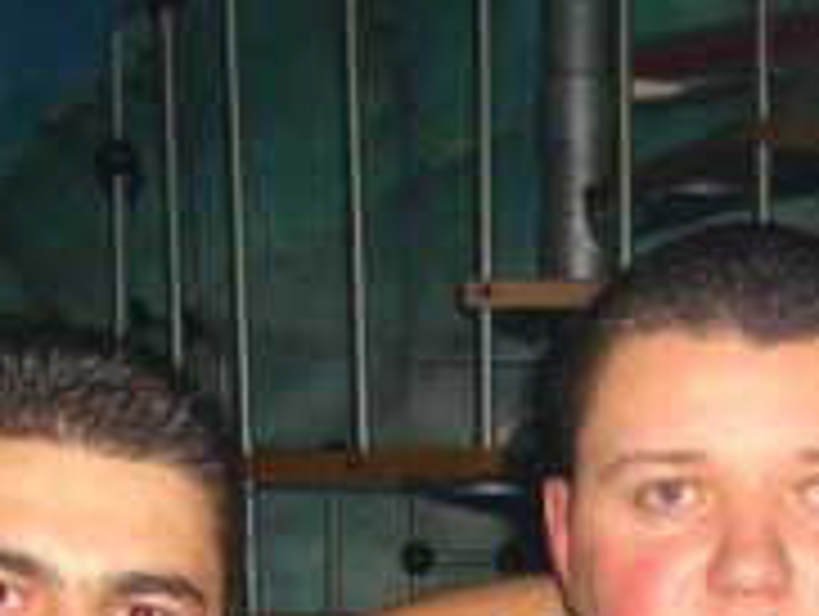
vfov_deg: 11.4
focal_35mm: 125
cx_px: 544
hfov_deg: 15.7
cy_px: 899
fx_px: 2961
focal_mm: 7.9
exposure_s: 1/60
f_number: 2.8
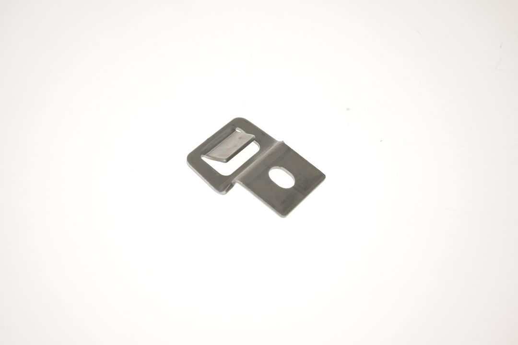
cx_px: 259
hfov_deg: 39.6
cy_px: 172
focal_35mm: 50
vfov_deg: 27.0
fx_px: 719
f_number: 8
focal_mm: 50
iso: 800
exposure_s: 1/125
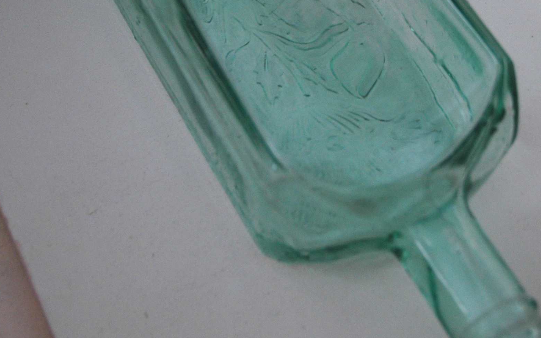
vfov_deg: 15.2
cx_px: 310
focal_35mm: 85
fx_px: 1253
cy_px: 39
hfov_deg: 24.3
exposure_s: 1/10
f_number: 4.2
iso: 400
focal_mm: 29
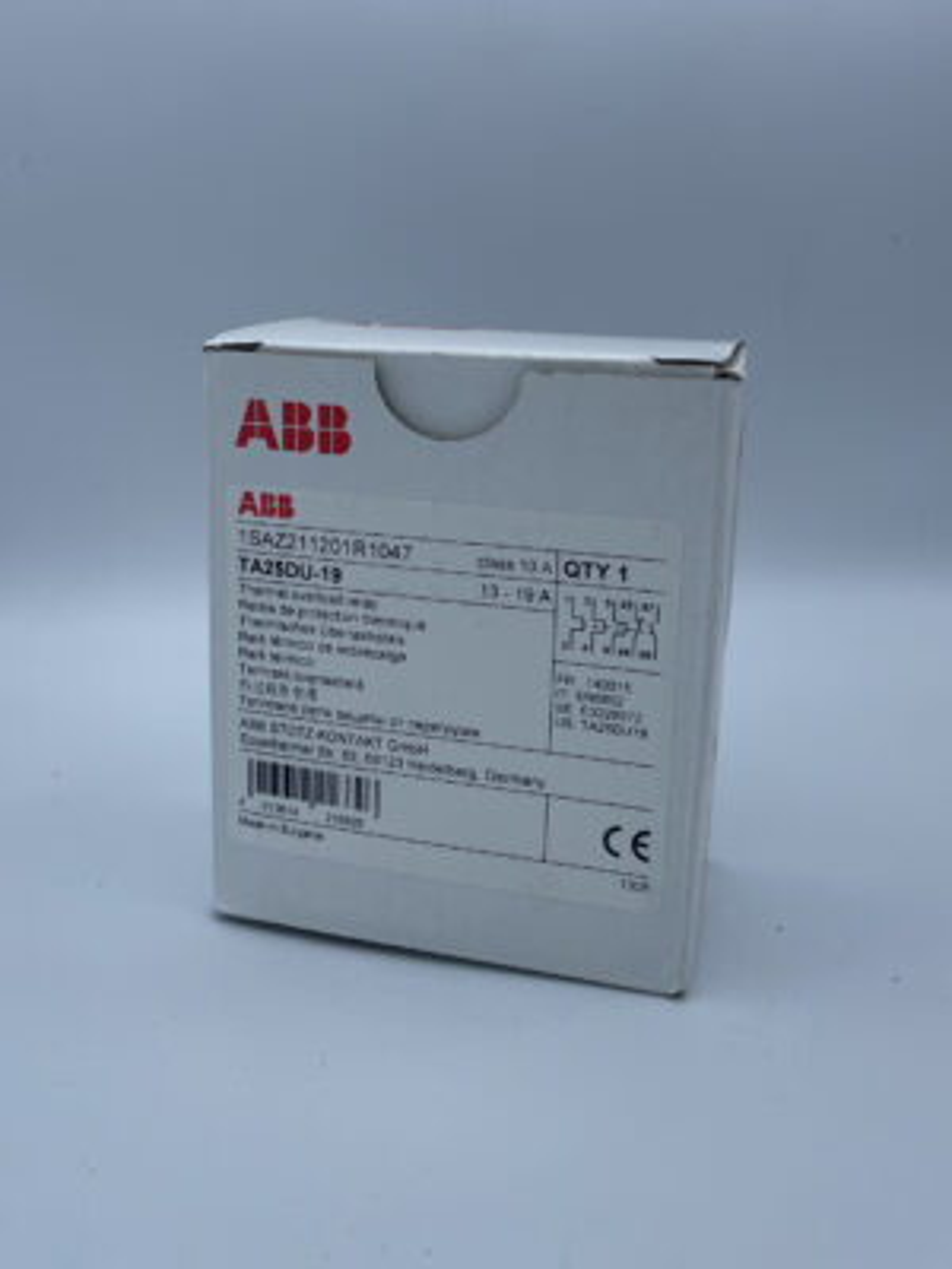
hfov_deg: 53.1
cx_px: 476
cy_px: 634
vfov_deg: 67.3
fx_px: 953
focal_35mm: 26
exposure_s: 1/2353
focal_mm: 4.2
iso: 32
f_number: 1.6
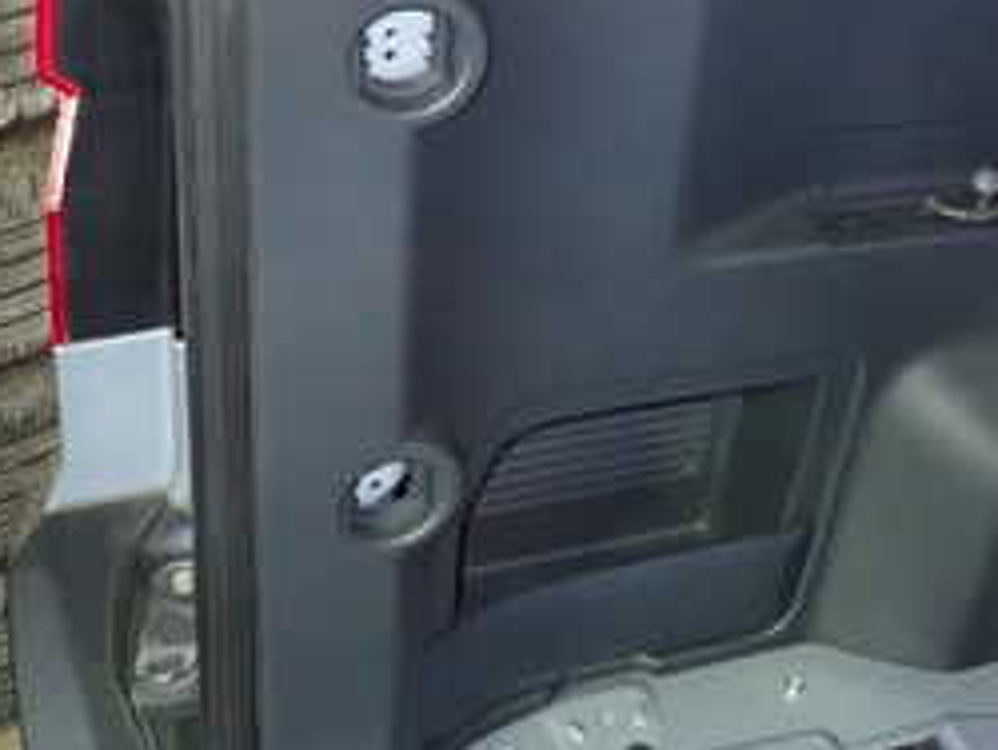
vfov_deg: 24.4
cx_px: 1046
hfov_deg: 29.5
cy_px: 283
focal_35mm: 60
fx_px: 1731
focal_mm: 4.5
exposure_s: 1/30
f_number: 2
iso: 400
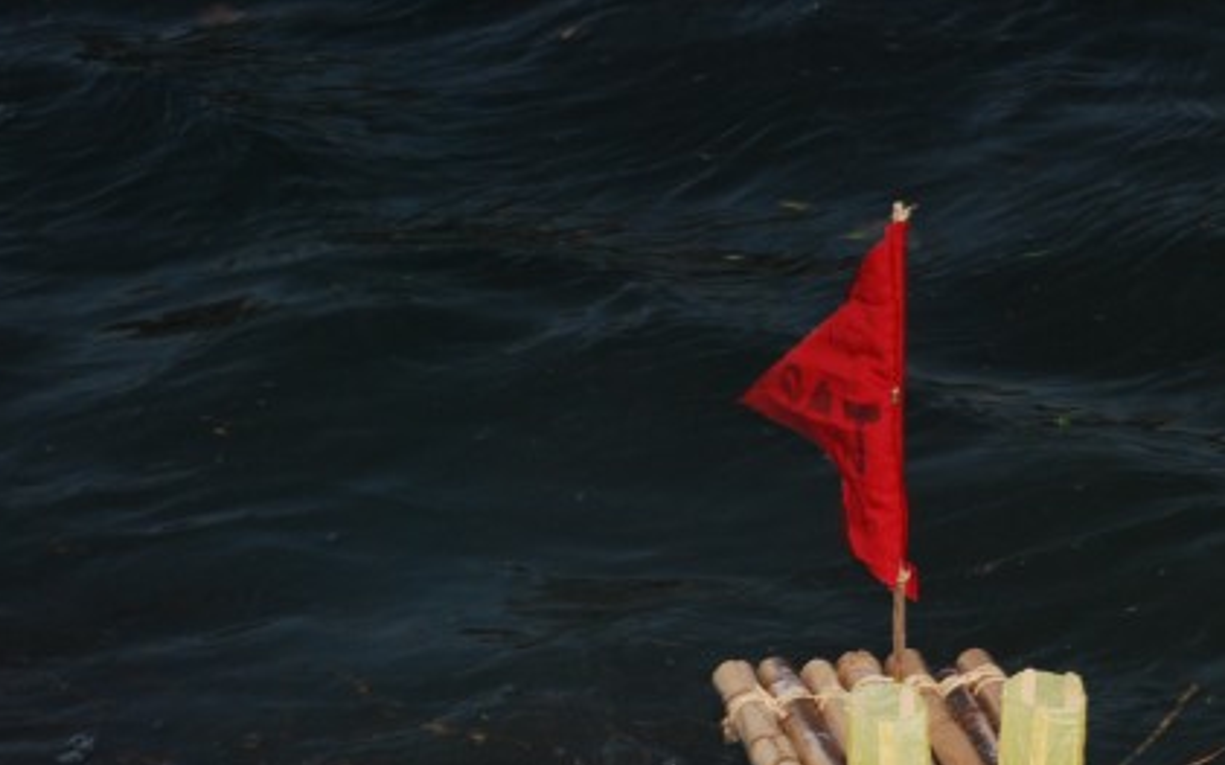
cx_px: 931
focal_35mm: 160
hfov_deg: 13.0
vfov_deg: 8.2
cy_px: 732
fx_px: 5340
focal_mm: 55
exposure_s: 1/60
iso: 400
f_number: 5.6
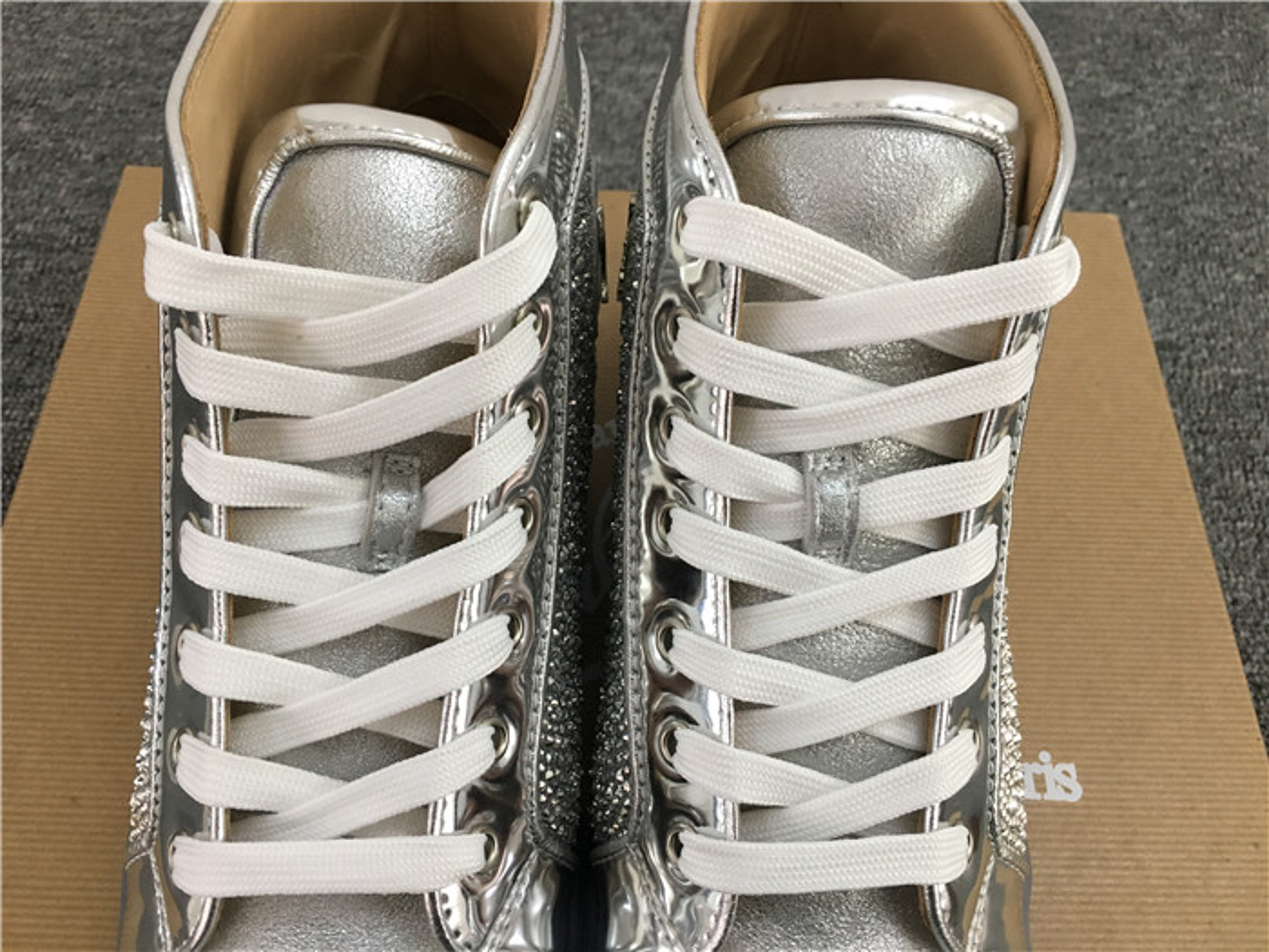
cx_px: 634
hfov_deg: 61.7
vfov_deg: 48.2
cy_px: 476
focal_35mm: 29
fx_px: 1063
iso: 125
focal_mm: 4.15
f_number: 2.2
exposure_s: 1/33
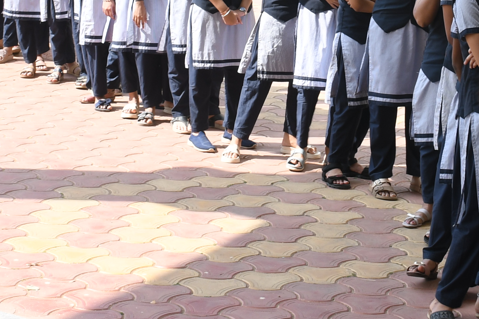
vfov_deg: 11.1
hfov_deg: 17.0
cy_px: -100
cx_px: 299
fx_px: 1597
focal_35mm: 120
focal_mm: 24
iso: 160
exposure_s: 1/125
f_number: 8
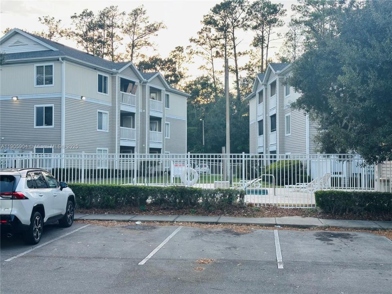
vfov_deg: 30.3
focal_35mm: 48
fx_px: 544
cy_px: 147
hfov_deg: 39.7
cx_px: 196
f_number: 1.78
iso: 64
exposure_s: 1/282
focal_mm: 6.86
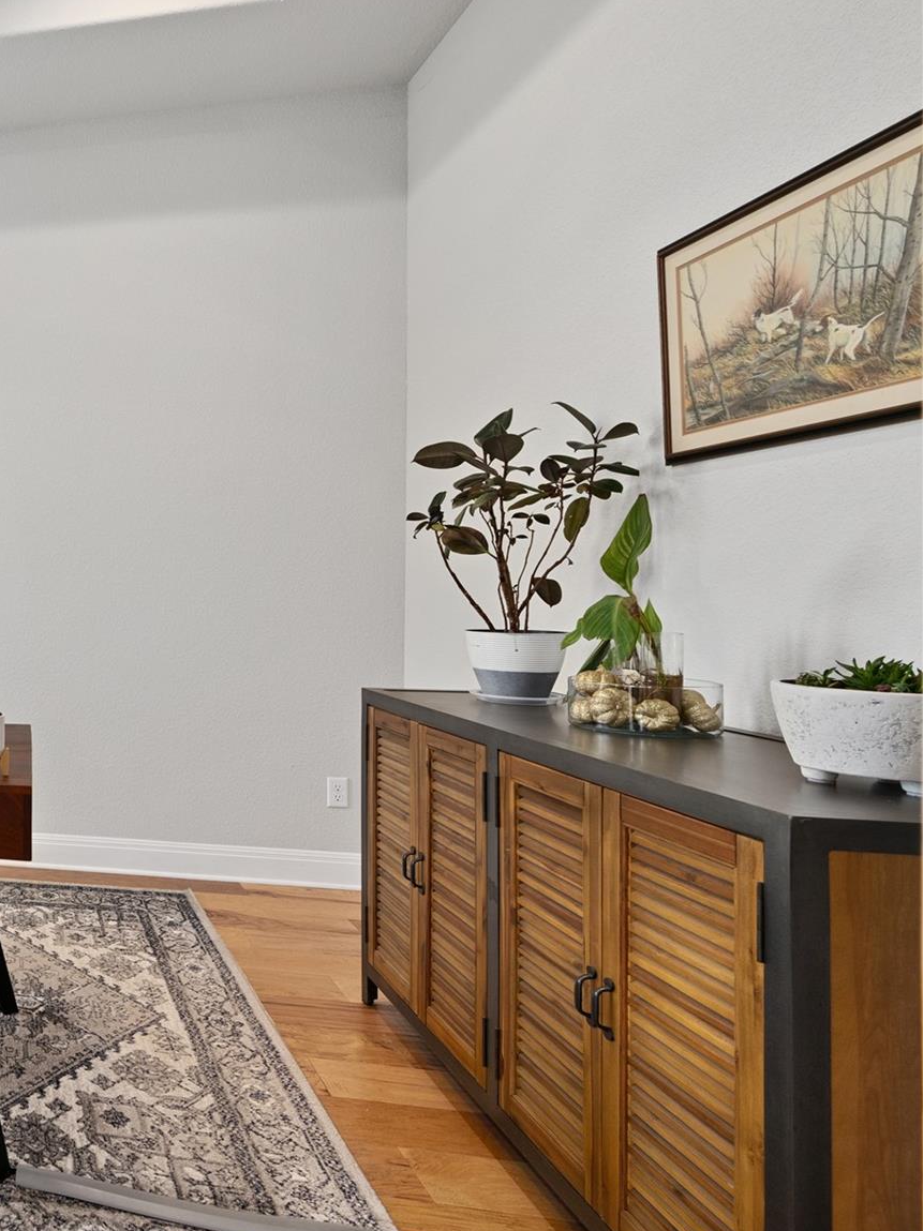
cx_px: -174
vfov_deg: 71.6
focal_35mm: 24
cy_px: 583
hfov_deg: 40.6
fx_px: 854
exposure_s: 1/8
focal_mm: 14
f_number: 8
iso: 800
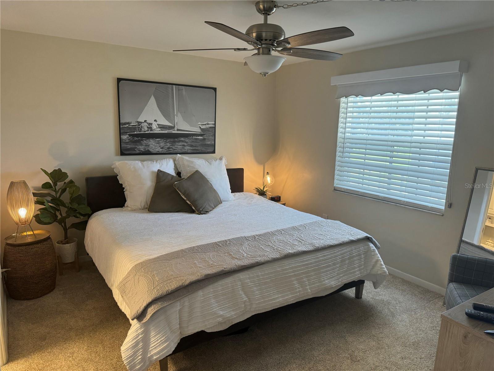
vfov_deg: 56.8
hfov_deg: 71.6
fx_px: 343
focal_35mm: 24
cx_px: 247
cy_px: 186
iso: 125
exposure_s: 1/120
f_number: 1.78
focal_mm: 6.76
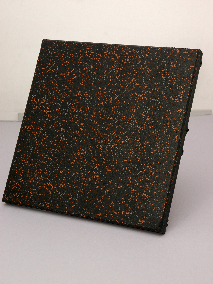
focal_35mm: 82
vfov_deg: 23.8
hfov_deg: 18.0
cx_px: 106
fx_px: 673
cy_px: 133
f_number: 4.5
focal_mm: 50
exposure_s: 1/60
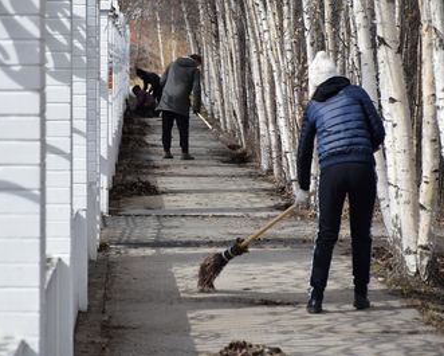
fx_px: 2347
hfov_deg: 10.8
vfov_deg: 8.7
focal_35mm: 179
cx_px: 197
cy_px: 178
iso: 400
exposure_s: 1/2000
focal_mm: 105
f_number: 7.1
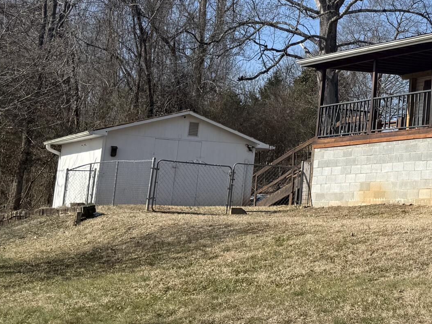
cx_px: 528
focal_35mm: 68
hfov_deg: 25.4
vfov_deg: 21.1
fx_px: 849
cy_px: 31
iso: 80
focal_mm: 6.76
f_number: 1.78
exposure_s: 1/4167
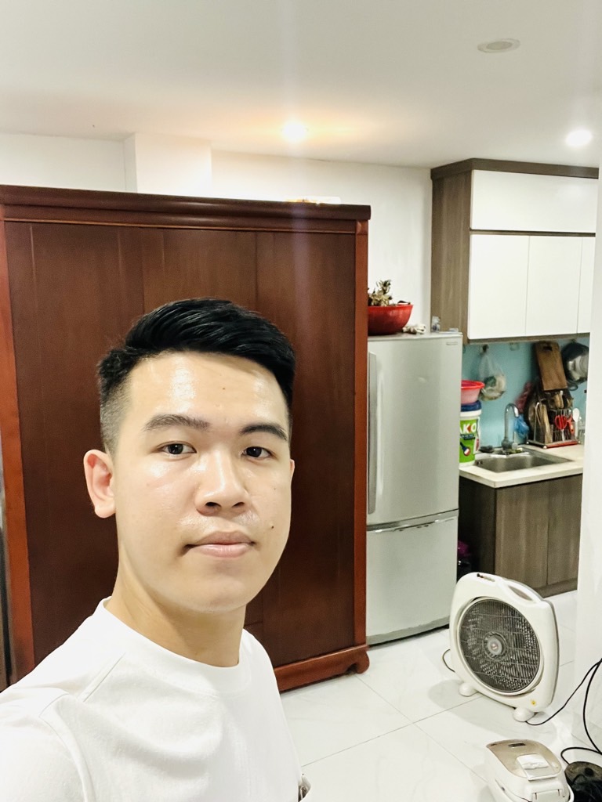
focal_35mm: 30
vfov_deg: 60.0
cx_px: 301
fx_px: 696
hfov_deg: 46.8
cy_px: 401
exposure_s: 1/33
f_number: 2.2
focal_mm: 2.71
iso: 250
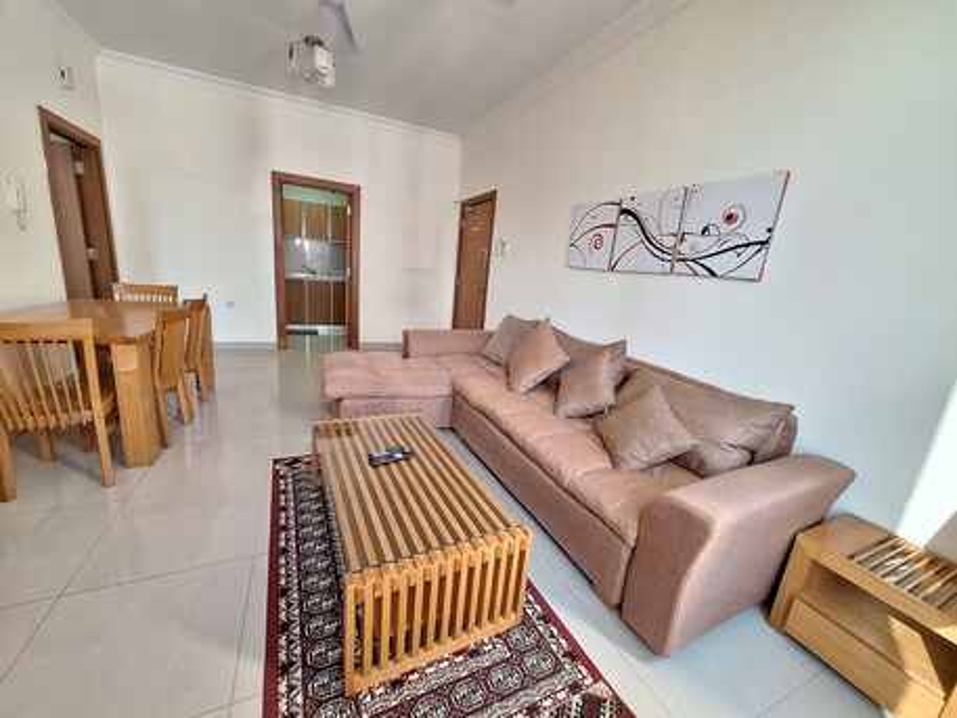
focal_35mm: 13
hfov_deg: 106.2
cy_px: 359
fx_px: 359
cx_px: 478
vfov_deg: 89.9
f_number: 2.2
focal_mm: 1.74
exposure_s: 1/40
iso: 160
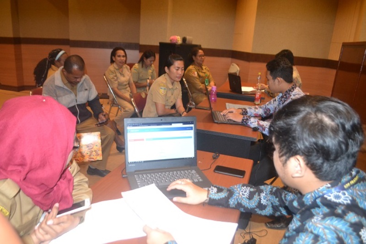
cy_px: 122
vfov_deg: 47.9
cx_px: 183
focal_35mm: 27
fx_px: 274
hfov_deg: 67.4
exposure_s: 1/60
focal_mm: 18
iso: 2000
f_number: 3.5
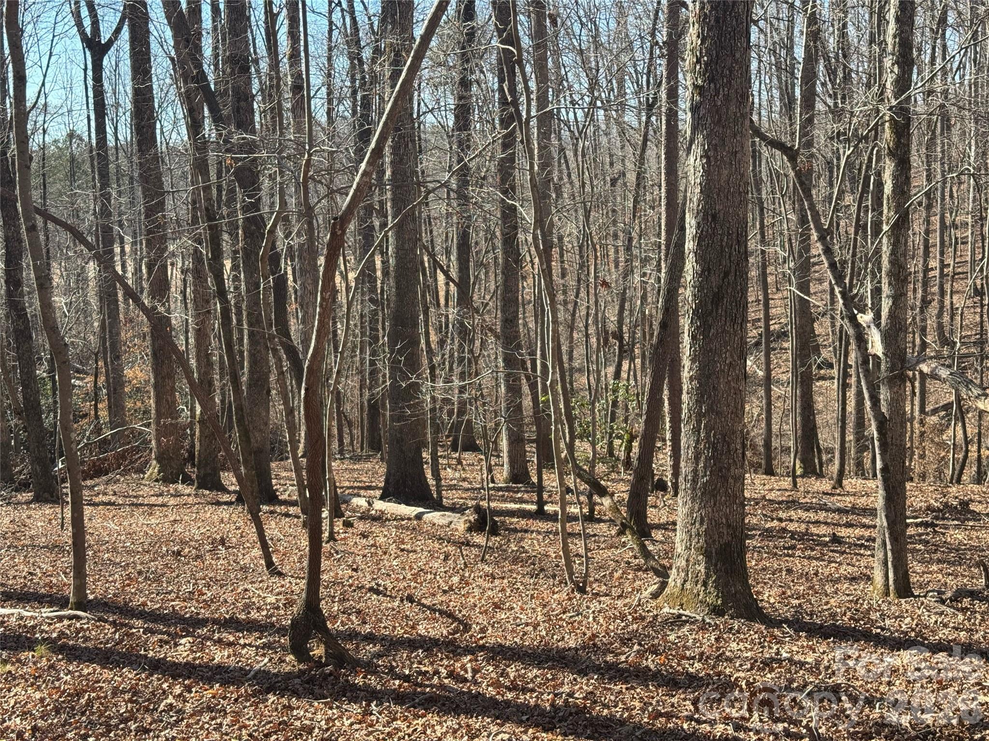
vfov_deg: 30.3
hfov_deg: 39.7
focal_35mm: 48
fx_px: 1371
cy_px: 370
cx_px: 494
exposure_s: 1/1059
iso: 64
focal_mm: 6.76
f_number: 1.78
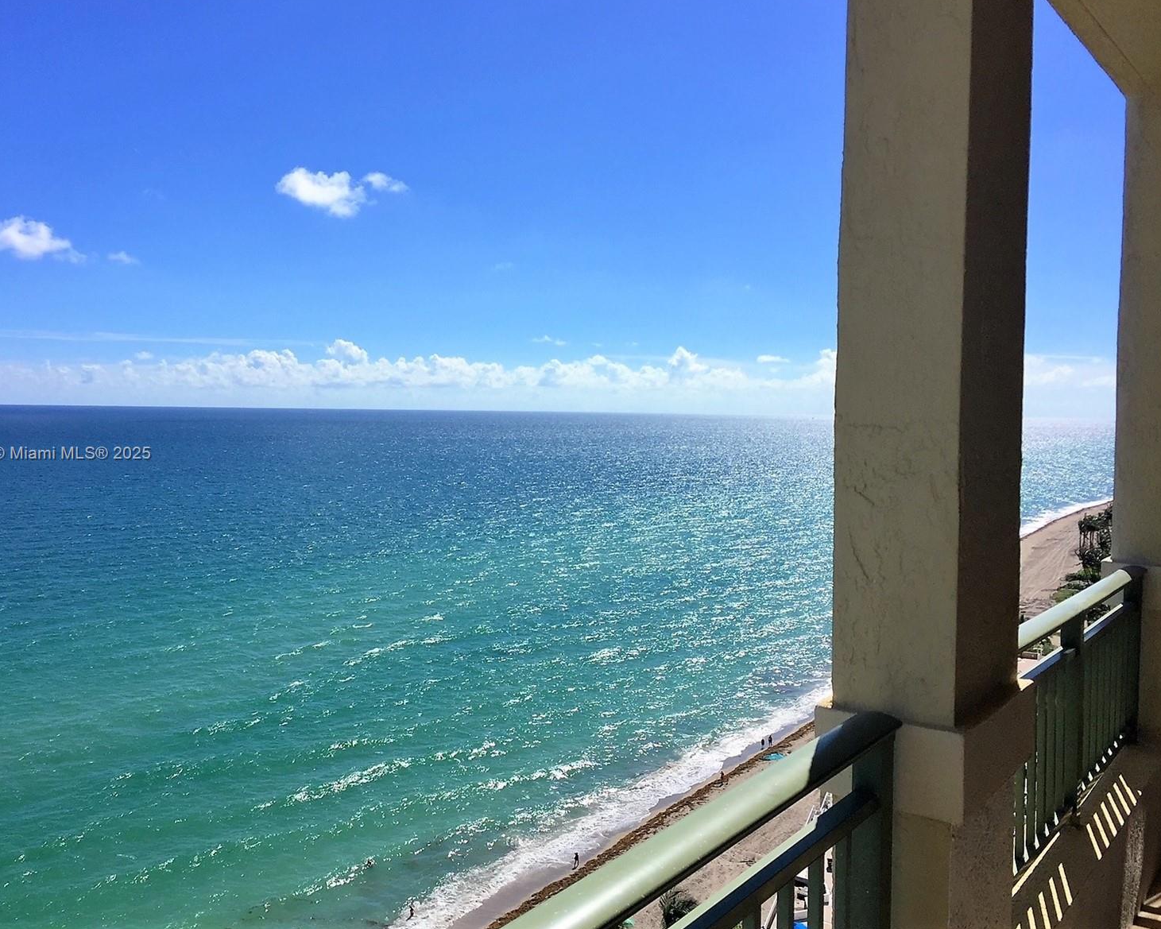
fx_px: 1065
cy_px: 455
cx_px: 532
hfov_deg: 57.1
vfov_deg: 47.1
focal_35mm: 31
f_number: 2.2
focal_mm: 4.15
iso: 32
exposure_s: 1/4405
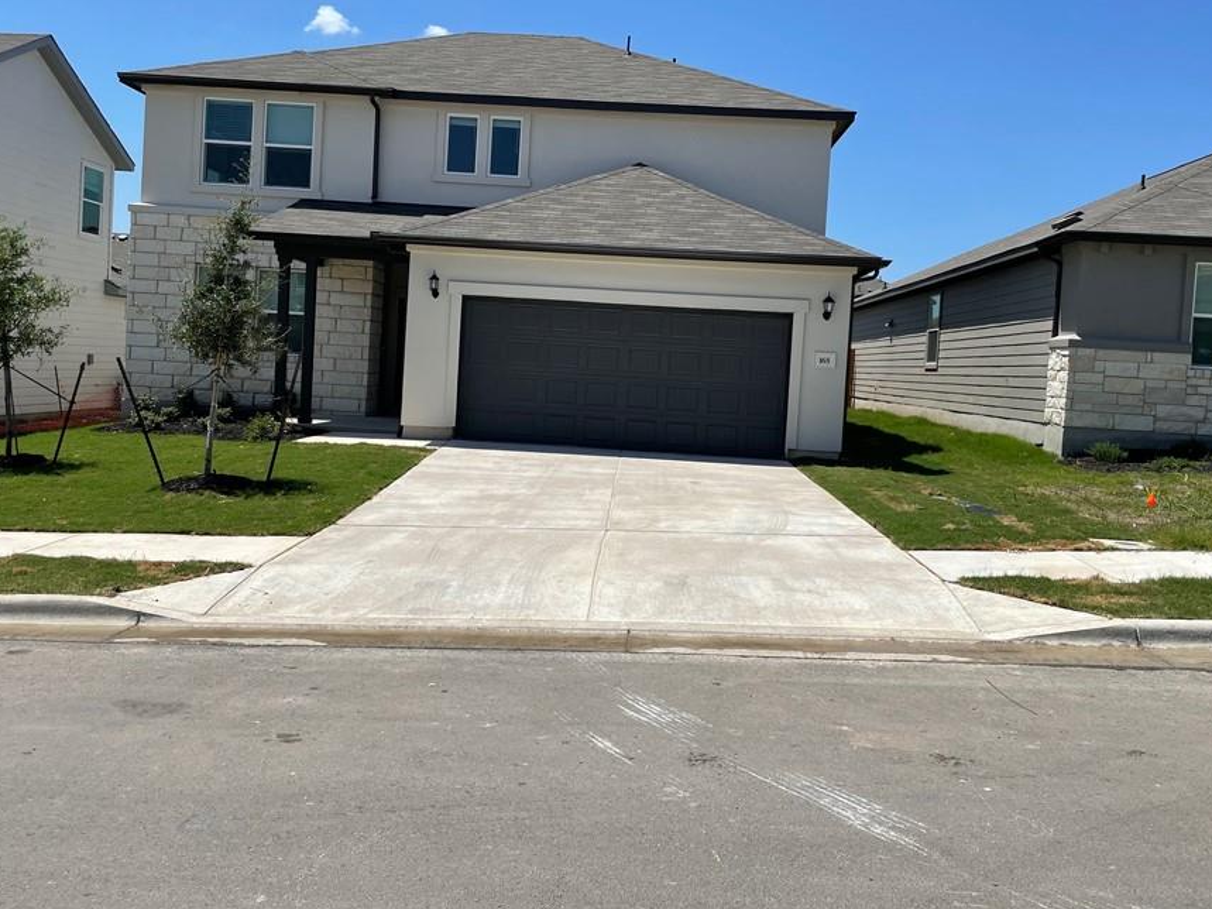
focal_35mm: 31
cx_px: 600
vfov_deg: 45.4
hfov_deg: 58.4
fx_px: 1085
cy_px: 404
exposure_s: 1/5556
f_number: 1.6
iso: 32
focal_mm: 4.2
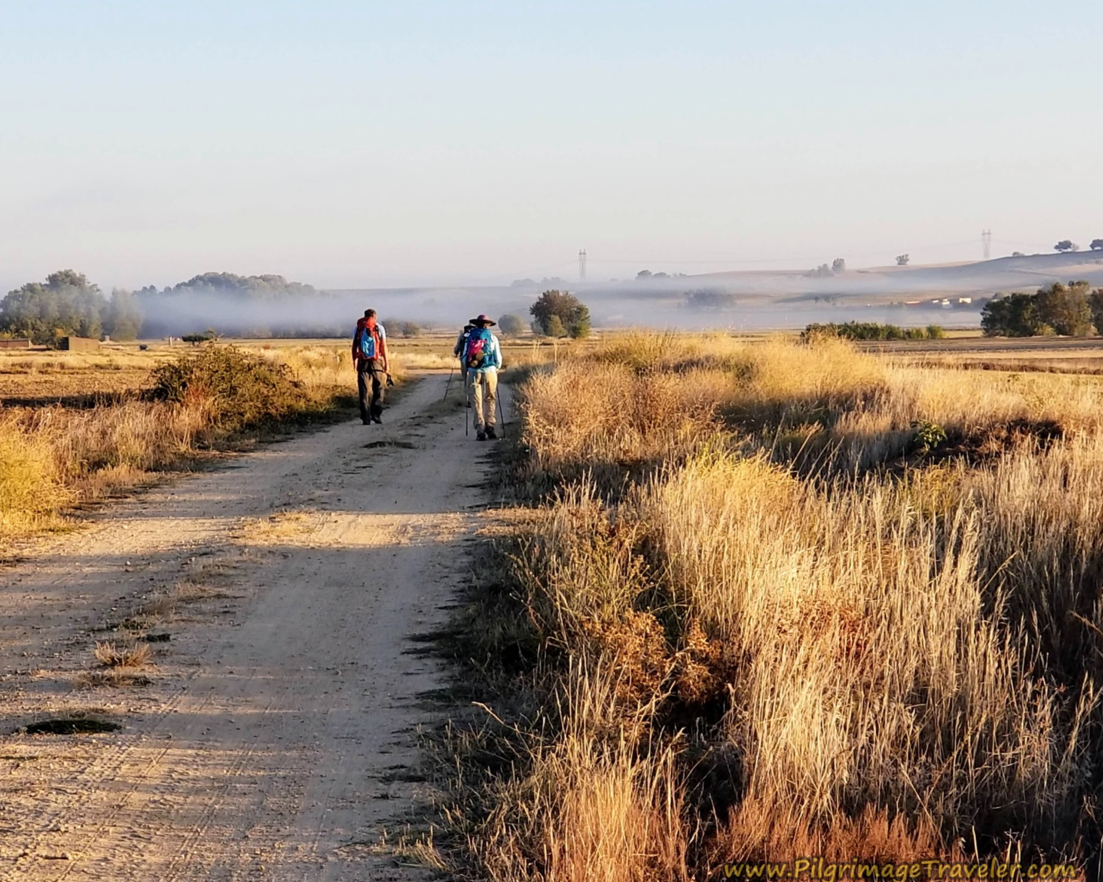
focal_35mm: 55
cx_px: 512
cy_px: 446
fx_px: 1795
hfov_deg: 34.1
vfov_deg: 27.6
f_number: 2.4
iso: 25
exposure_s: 1/255
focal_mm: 6
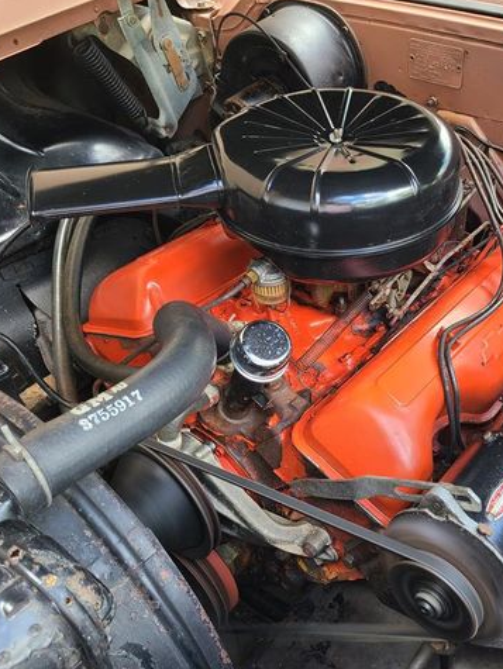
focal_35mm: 35
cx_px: 365
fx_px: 677
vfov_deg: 52.6
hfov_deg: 39.8
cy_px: 332
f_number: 1.8
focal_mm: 5.4
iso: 40
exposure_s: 1/50
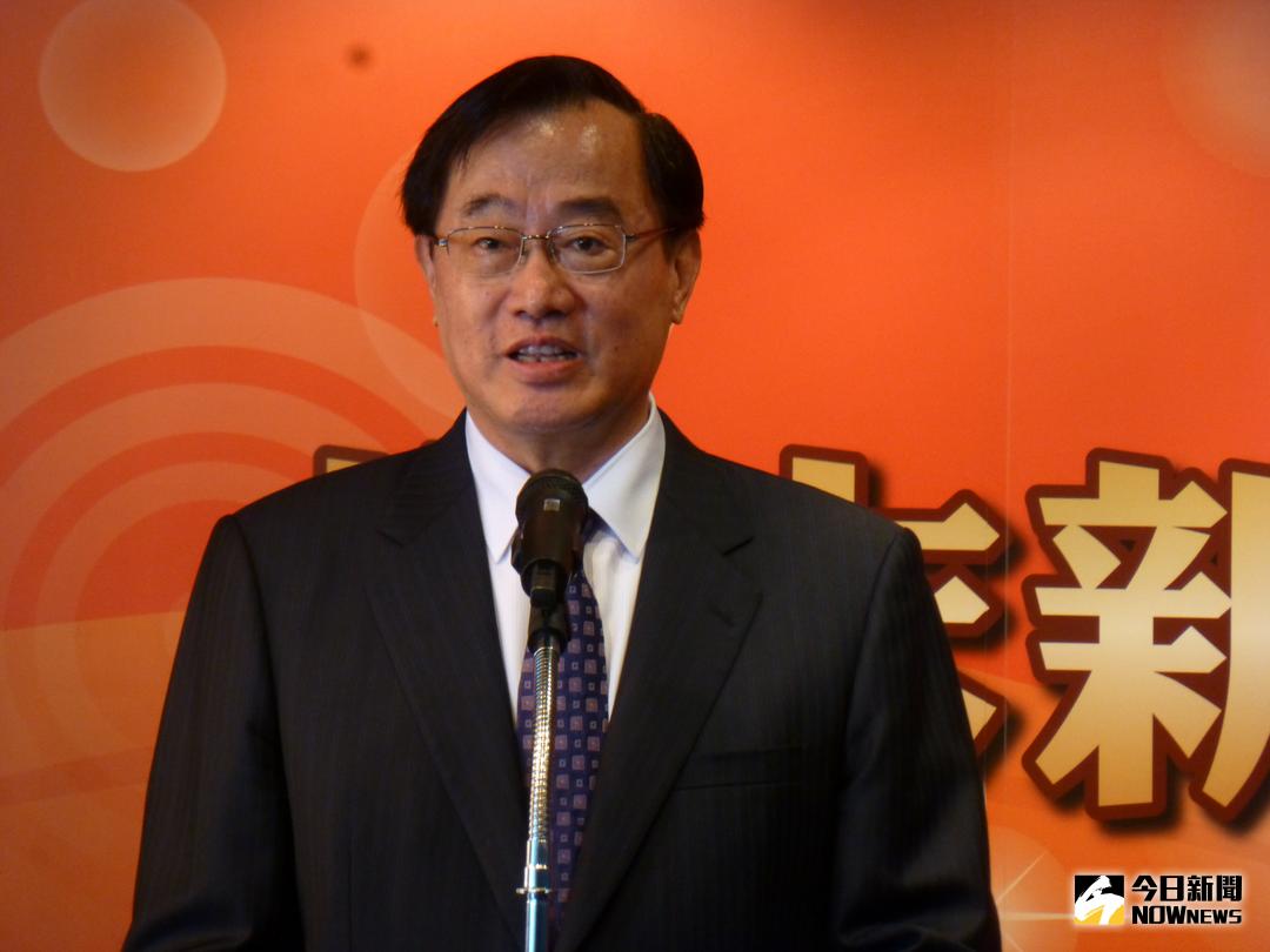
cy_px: 476
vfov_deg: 4.8
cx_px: 635
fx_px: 11447
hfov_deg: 6.4
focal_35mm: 312
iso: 400
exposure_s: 1/15
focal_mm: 55.7
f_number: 5.9
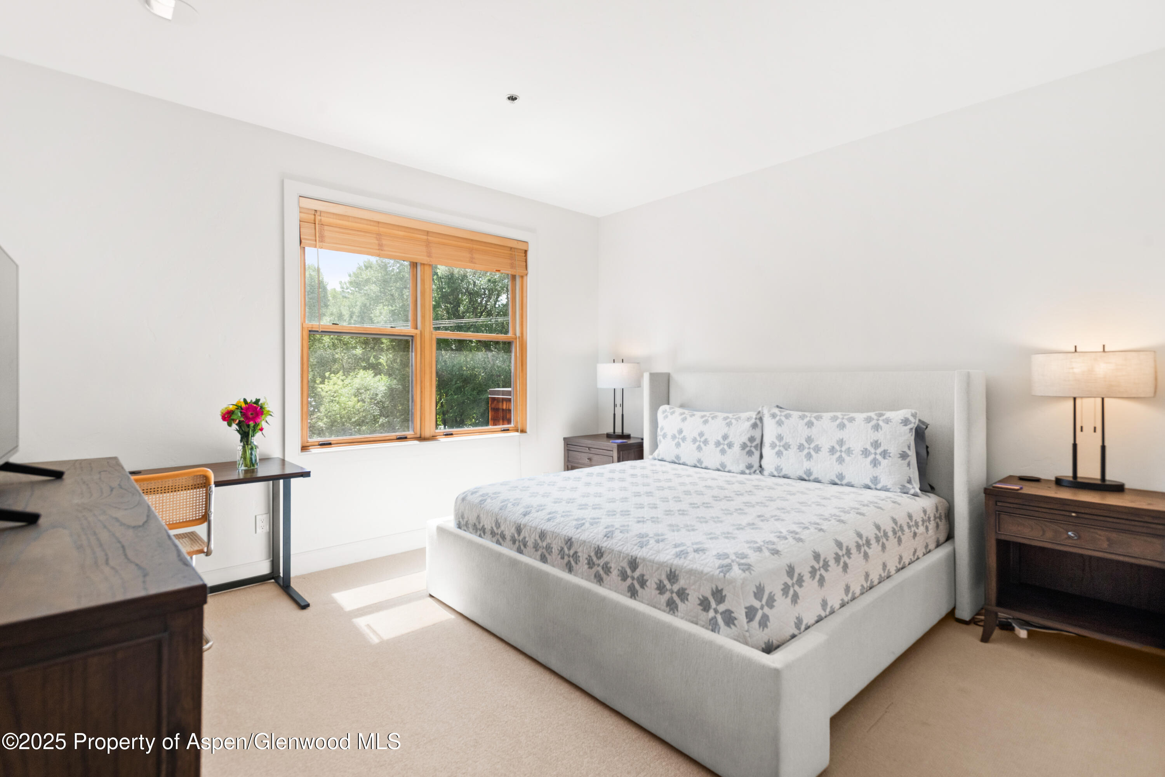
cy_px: 388
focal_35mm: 17
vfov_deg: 70.5
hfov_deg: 93.3
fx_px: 550
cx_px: 582
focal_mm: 17
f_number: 7.1
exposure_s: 1/30
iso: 400
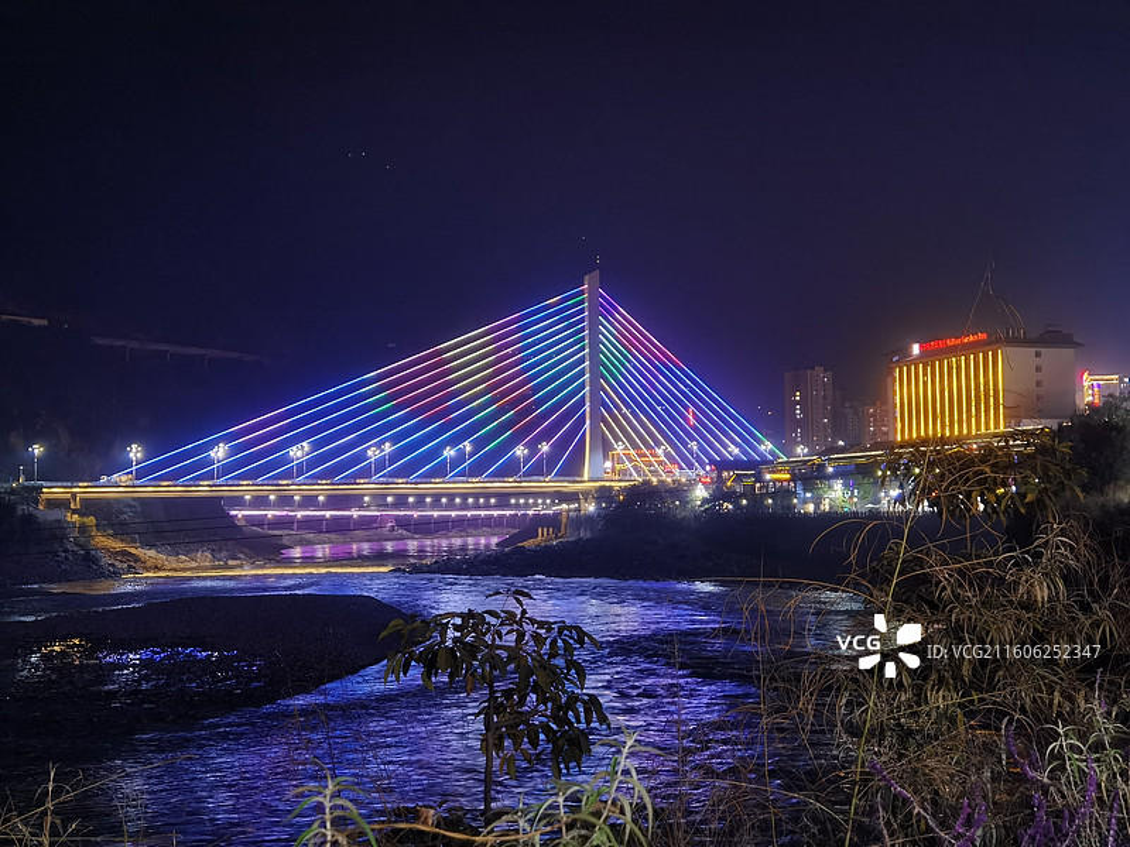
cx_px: 565
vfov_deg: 30.3
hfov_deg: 39.7
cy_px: 424
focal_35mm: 48
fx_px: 1567
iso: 320
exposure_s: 1/33.3
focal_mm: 6.71
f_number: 1.9
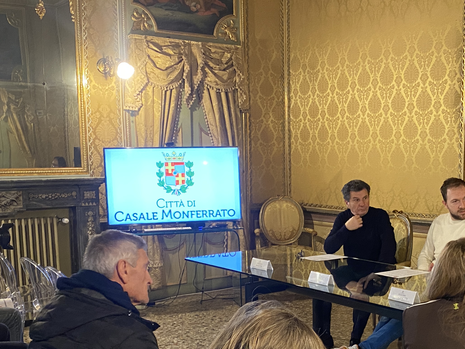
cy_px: 251
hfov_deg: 37.1
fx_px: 685
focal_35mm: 51
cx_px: 308
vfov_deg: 28.2
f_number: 1.8
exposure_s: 1/60
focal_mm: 4.25
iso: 500
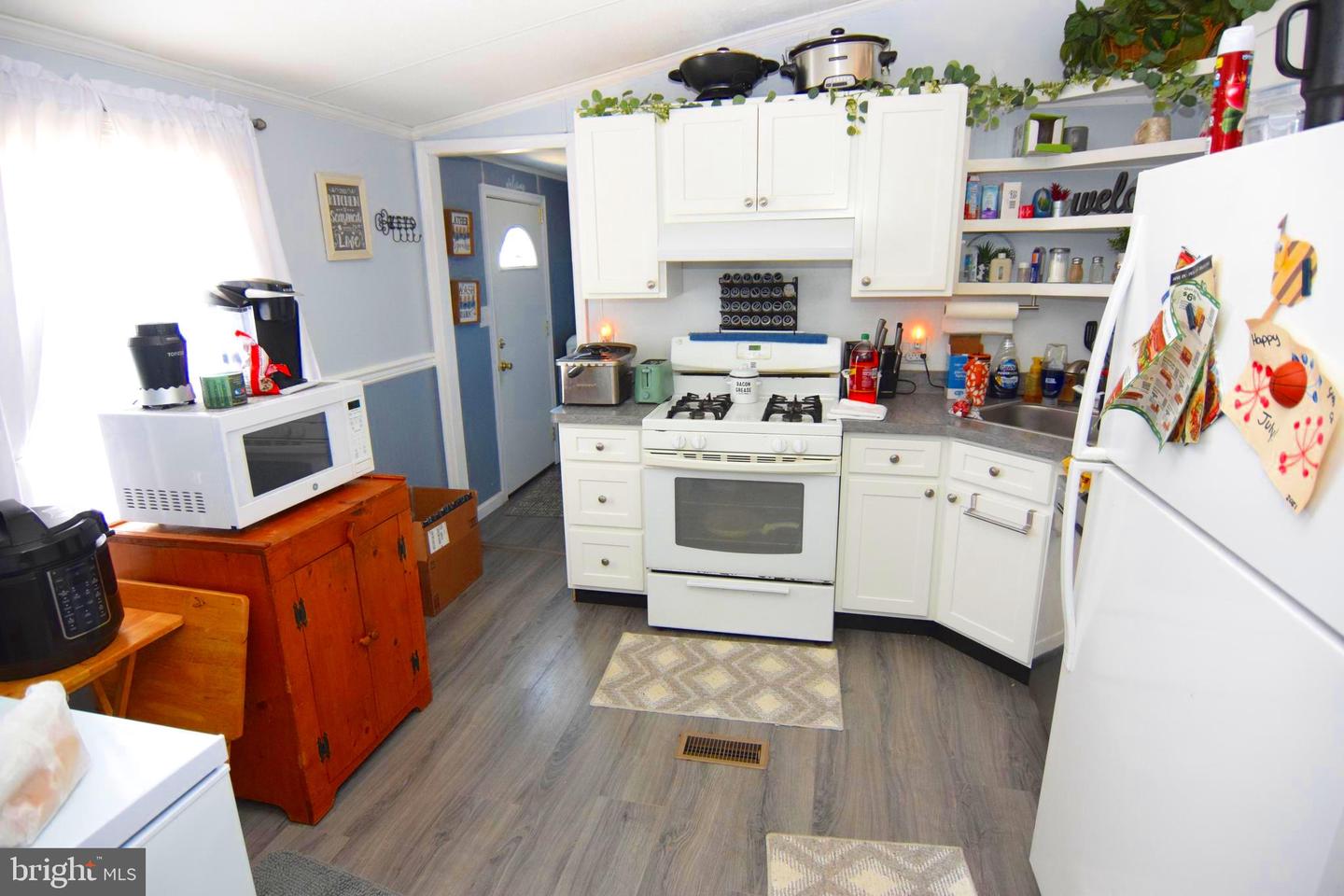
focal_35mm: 18
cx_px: 672
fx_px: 672
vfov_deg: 67.4
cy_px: 448
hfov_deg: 90.0
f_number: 4
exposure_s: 1/60
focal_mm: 12
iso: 1800
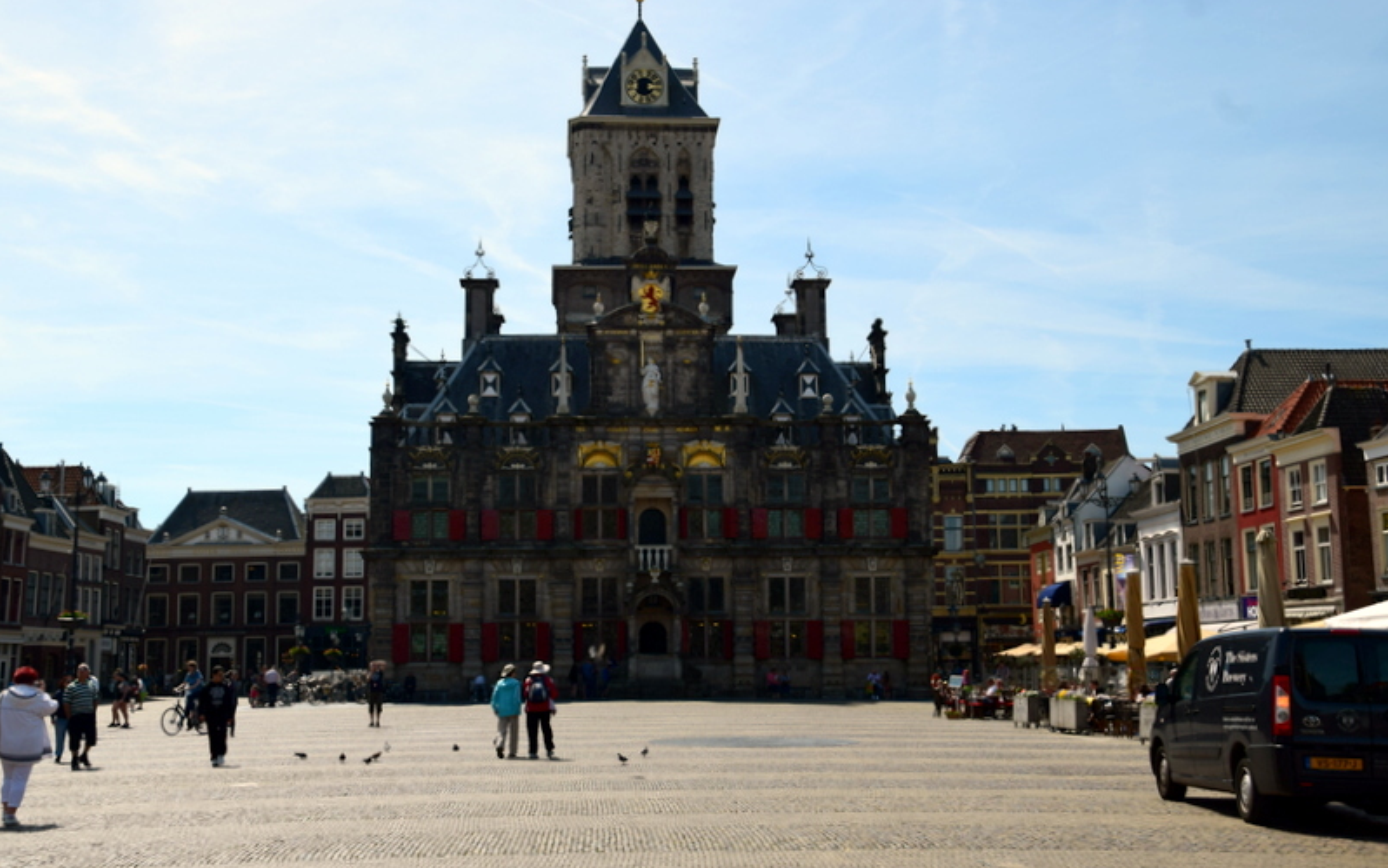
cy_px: 416
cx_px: 694
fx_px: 1740
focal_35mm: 46
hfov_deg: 43.5
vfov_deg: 28.0
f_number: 9
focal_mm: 30
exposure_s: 1/125
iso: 125
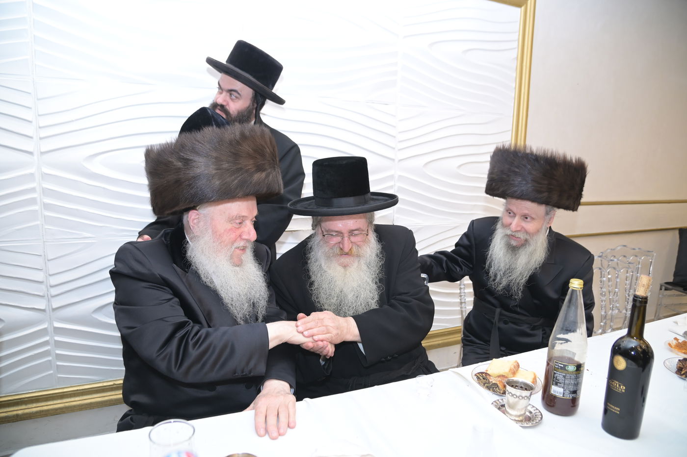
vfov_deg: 53.1
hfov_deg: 73.8
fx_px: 458
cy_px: 228
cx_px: 344
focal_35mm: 24
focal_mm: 24
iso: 1250
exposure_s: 1/200
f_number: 4.5
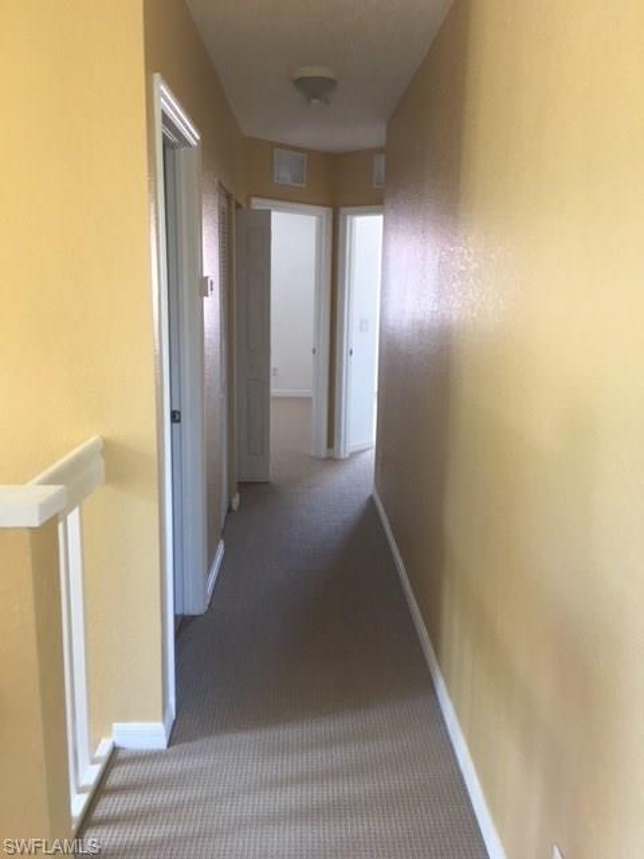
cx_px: 322
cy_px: 430
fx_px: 719
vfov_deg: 61.7
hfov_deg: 48.2
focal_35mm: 29
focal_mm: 4.15
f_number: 2.2
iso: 40
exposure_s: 1/15
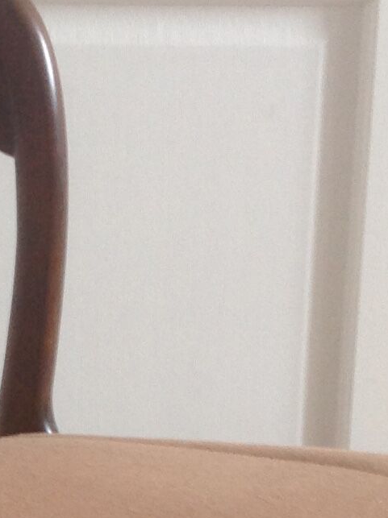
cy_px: 695
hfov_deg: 10.5
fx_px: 2111
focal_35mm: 141
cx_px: 77
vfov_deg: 13.4
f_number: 2.4
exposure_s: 1/15
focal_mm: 4.28
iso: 80
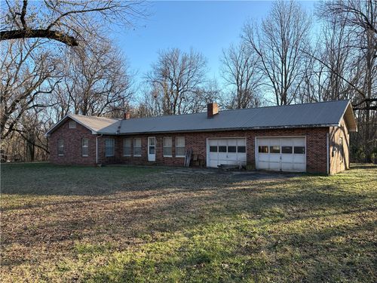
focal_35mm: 26
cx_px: 188
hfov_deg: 67.3
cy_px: 142
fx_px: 283
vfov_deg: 53.1
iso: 50
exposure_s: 1/801
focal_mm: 5.96
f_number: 1.6
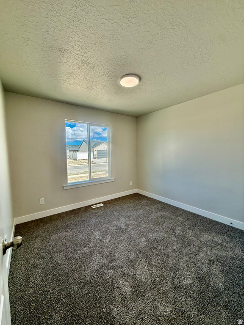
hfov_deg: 85.7
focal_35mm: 14
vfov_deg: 102.1
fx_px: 132
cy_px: 162
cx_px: 122
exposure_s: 1/191
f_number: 2.2
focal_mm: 2.22
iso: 64
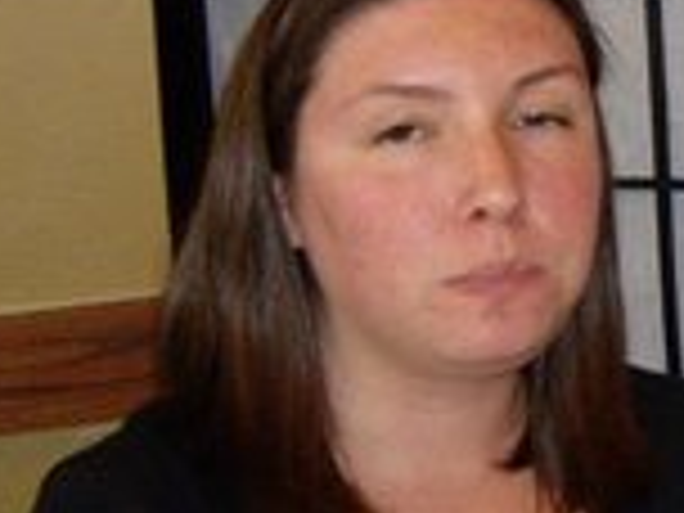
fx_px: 3162
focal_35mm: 160
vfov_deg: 9.2
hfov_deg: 12.0
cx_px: 864
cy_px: 18
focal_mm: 6.2
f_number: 2.7
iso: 200
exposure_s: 1/40
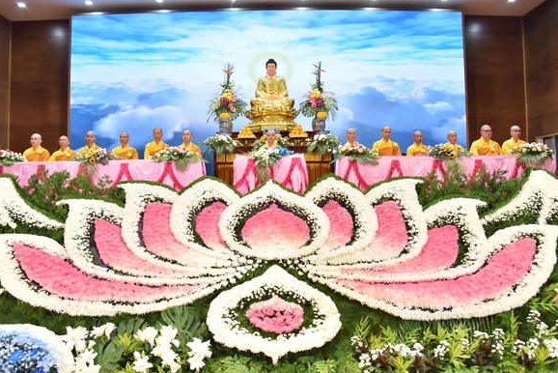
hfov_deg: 67.3
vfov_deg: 47.9
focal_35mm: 27
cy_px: 167
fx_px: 419
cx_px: 272
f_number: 4
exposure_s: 1/125
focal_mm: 24
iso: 1250
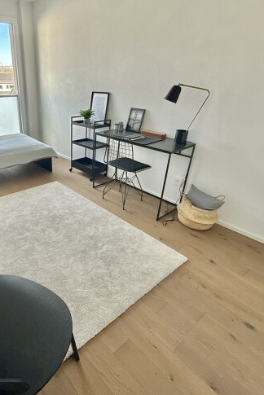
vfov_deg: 81.2
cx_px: 73
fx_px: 231
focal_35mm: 21
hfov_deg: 57.2
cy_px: 193
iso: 200
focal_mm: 2.22
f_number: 2.2
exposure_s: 1/99
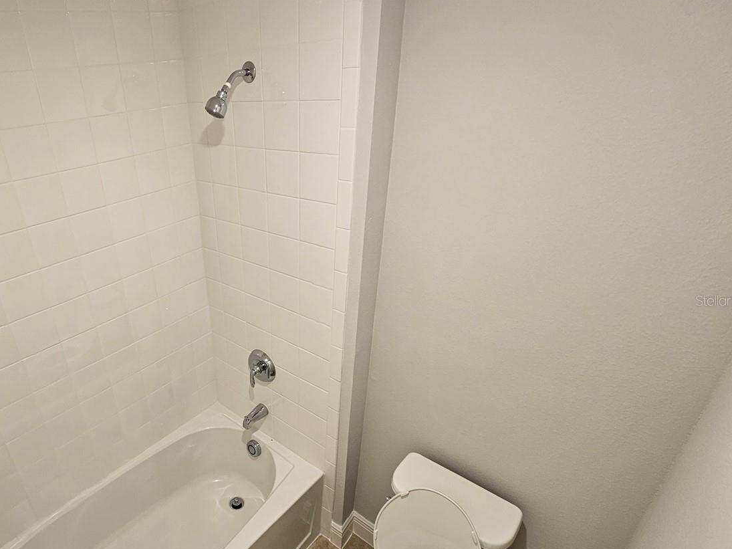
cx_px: 224
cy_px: 300
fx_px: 402
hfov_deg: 80.8
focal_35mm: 19
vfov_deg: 68.5
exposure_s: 1/60
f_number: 2.2
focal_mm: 2.2
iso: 100
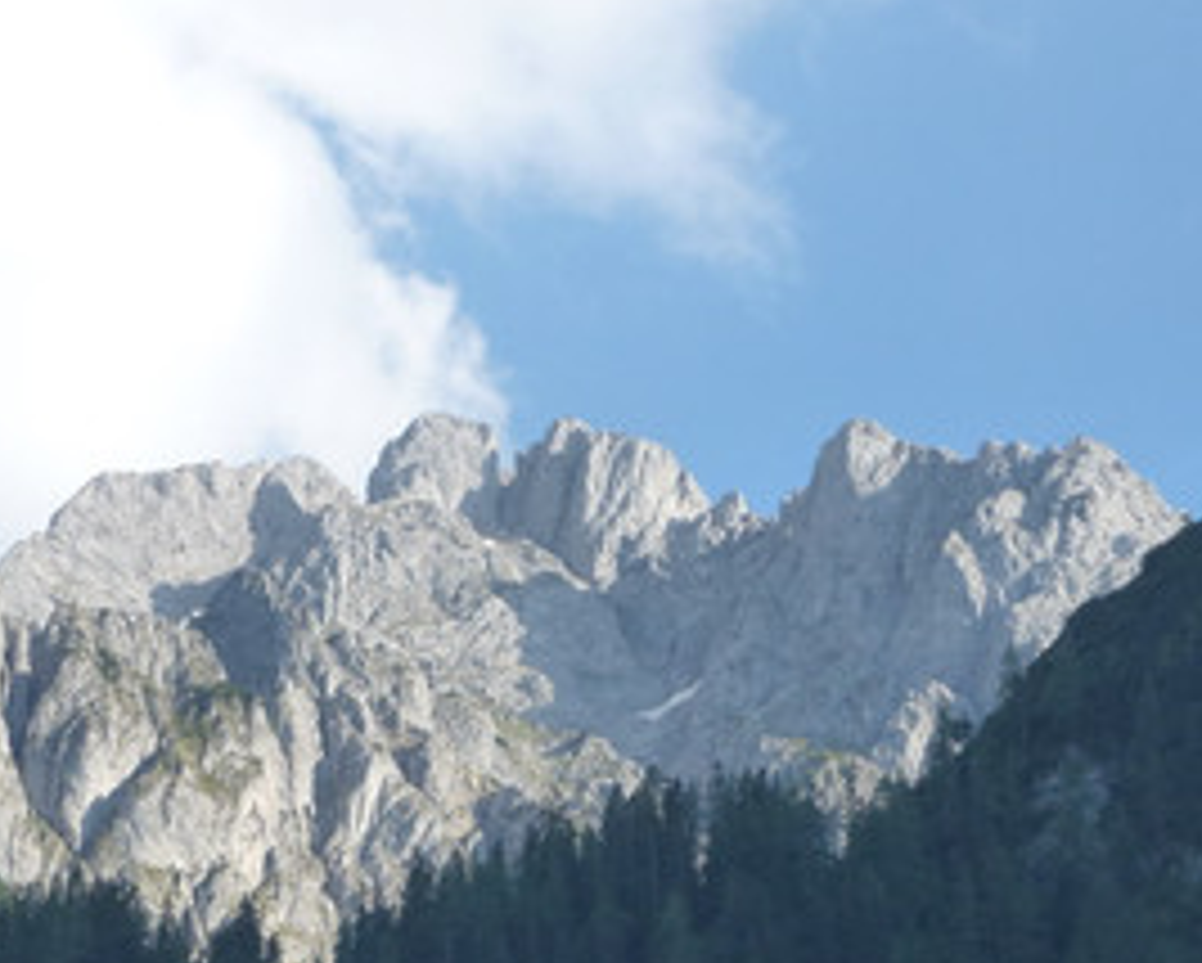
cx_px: 311
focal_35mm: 190
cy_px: 682
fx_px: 6764
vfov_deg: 8.1
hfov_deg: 10.1
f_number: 5
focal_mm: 17.3
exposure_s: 1/400
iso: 160
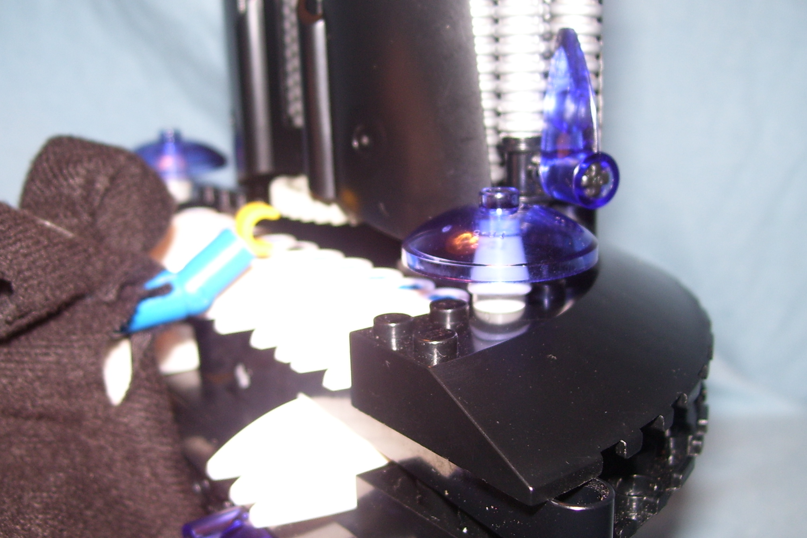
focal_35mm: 43
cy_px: 314
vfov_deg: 31.1
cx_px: 365
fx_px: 964
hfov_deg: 45.4
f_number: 2.7
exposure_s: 1/60
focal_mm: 6
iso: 80
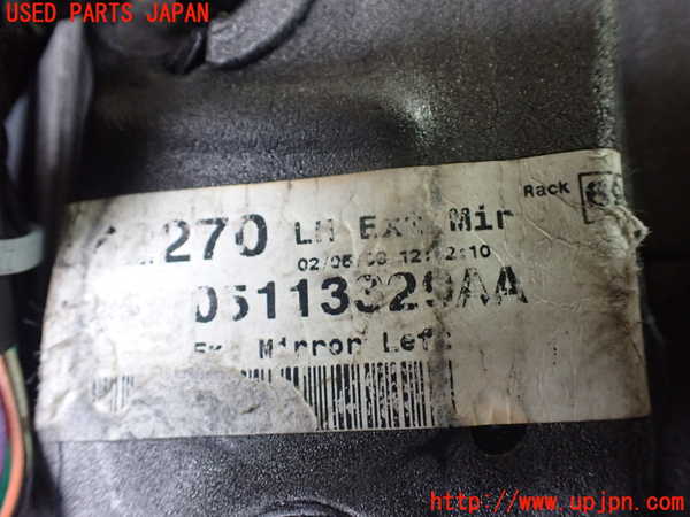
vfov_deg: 46.8
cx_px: 345
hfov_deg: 60.0
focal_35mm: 30
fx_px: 598
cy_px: 258
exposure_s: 1/50
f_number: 2.3
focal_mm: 5.4
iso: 800
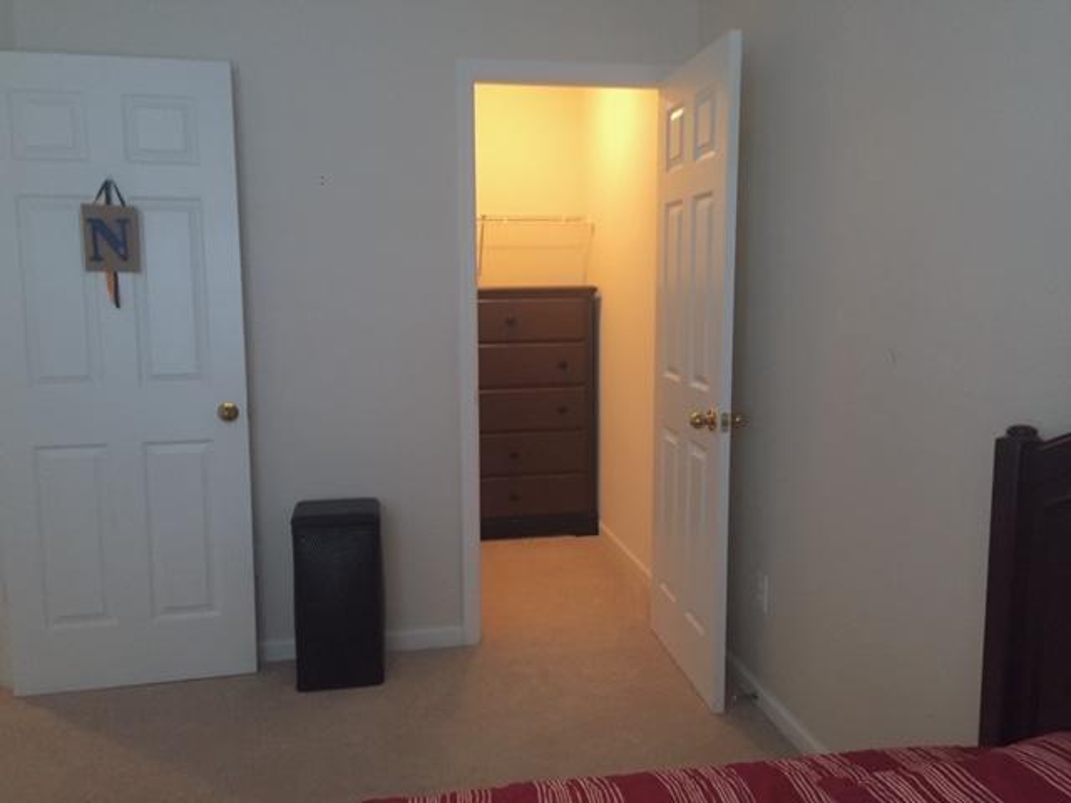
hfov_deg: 61.7
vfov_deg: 48.2
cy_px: 402
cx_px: 536
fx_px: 897
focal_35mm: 29
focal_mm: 4.15
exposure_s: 1/30
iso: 200
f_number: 2.2
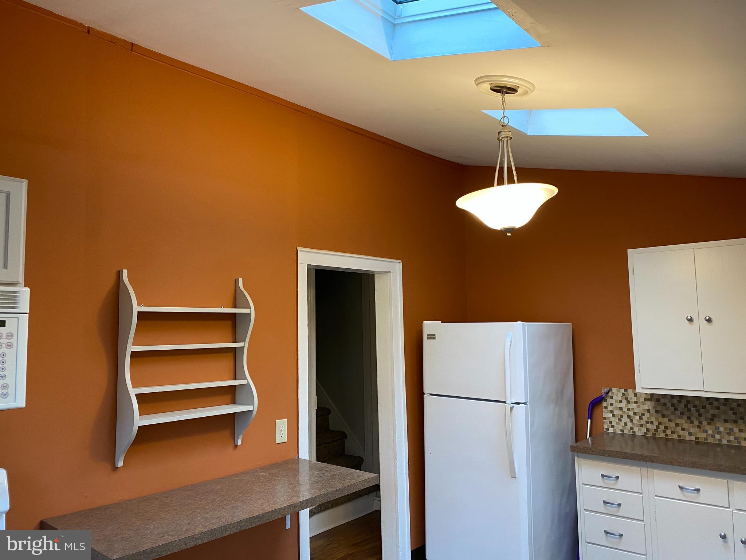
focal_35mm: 26
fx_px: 560
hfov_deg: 67.3
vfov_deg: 53.1
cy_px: 280
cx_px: 373
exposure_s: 1/60
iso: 100
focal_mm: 4.25
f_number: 1.8
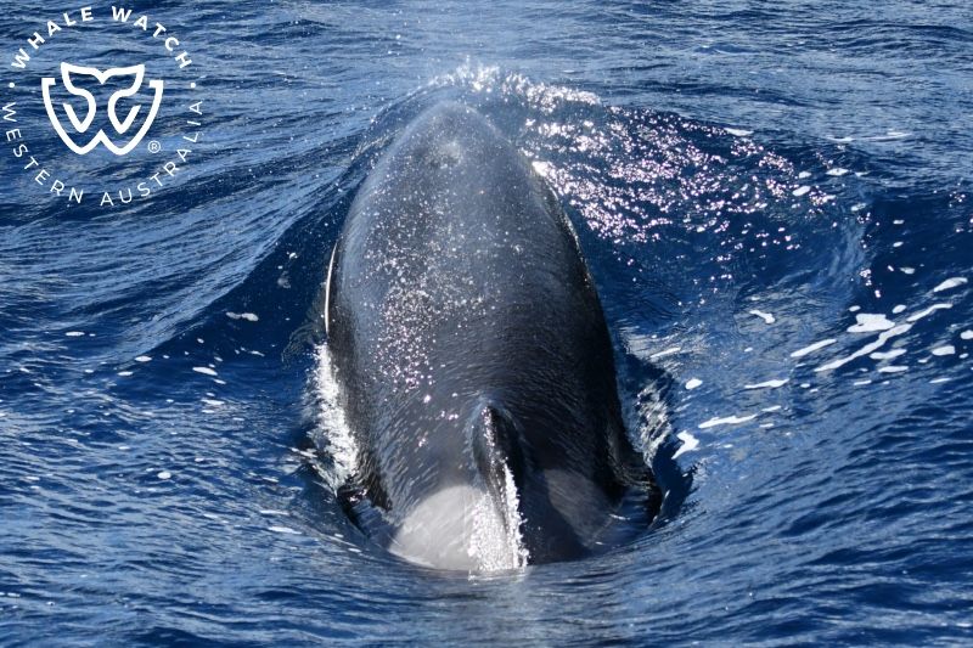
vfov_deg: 12.2
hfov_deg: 18.3
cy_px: 324
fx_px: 3026
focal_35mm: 112
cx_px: 486
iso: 1800
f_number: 5.6
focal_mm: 112
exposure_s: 1/8000
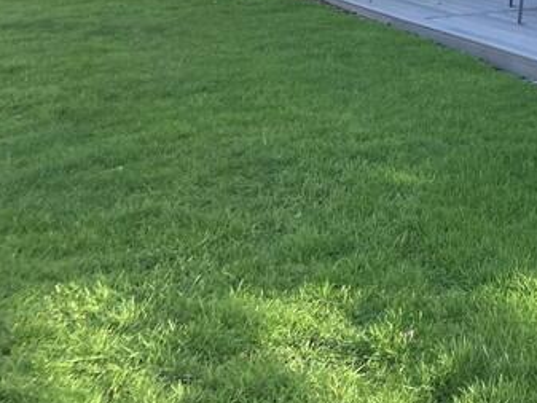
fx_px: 1319
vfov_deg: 16.0
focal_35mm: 85
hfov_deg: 20.2
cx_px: 778
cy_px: -199
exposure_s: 1/453
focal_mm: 3.99
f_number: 1.8
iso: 20
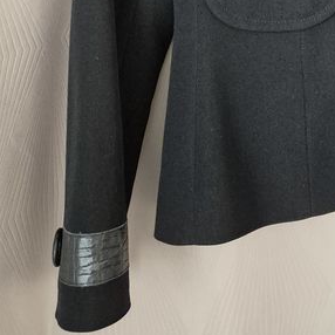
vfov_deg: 21.8
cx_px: 416
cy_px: -103
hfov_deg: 22.2
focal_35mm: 71
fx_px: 777
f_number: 1.8
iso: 2000
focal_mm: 5.4
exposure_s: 1/50
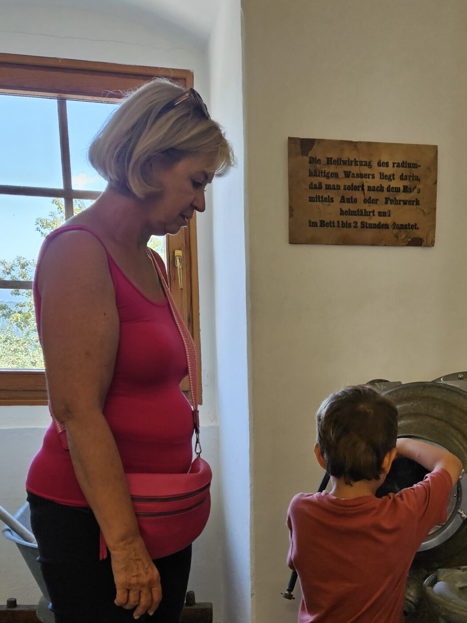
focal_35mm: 42
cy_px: 515
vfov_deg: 42.4
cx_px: 327
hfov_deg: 33.9
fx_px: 756
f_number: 1.8
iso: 64
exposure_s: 1/100
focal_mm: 5.4
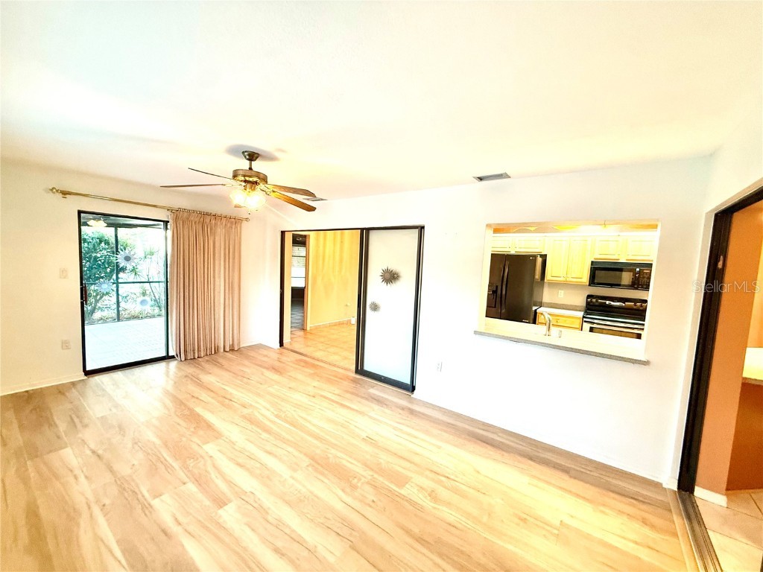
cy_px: 286
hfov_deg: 102.1
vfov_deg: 85.7
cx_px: 382
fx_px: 309
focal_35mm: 14
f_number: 2.2
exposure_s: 1/60
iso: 250
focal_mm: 2.22
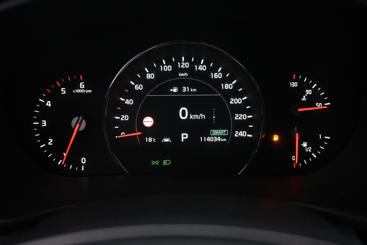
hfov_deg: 63.2
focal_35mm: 29
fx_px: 298
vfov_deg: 44.6
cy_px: 122
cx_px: 184
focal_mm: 19.5
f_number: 3.8
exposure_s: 1/30
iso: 2500
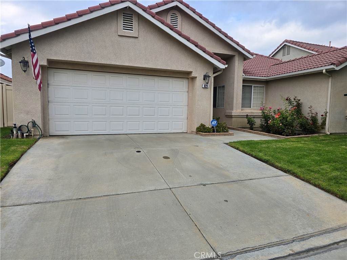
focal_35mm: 23
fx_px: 231
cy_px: 130
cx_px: 174
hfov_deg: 73.9
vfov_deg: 58.9
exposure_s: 1/234
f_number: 1.7
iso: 12
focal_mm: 6.3
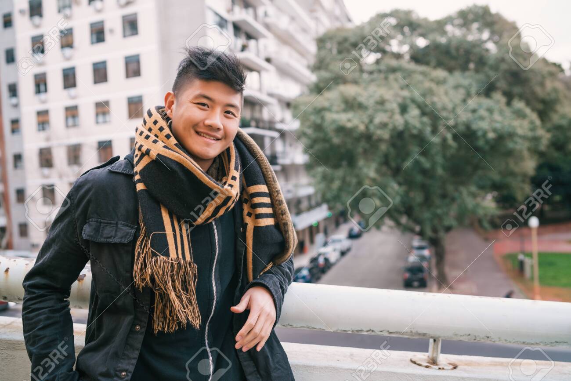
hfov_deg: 54.4
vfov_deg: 37.9
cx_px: 286
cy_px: 190
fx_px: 555
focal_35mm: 35
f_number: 2.8
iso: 100
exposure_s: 1/125
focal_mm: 35
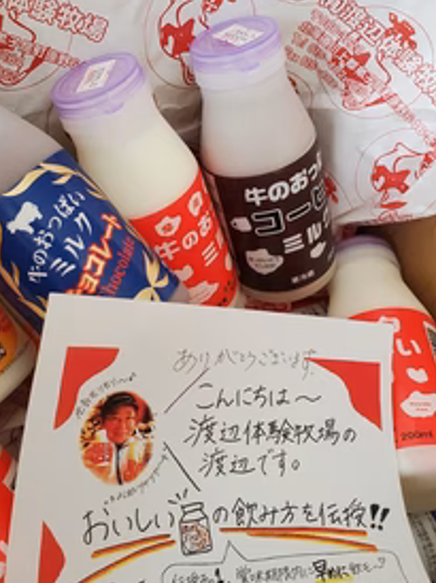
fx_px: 639
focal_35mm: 38
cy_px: 264
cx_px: 172
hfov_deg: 37.5
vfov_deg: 48.9
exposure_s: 1/100
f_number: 2.4
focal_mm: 4.3
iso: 320
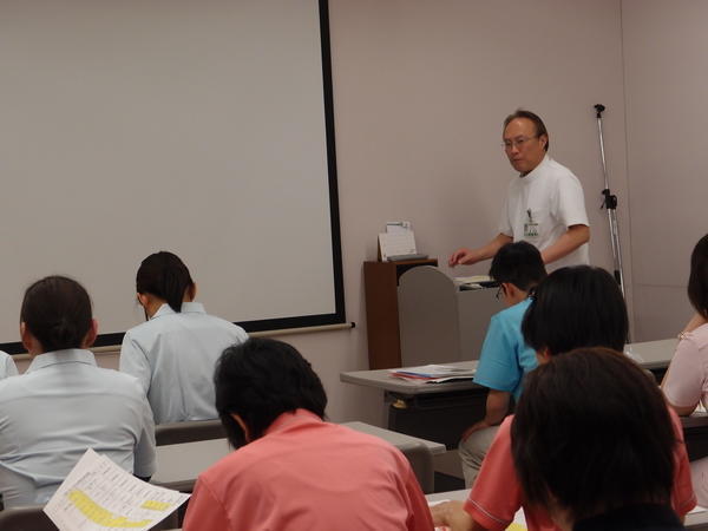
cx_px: 354
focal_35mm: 92
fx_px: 1882
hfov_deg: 21.3
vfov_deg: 16.1
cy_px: 266
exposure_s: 1/50
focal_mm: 19.84
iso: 200
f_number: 3.5
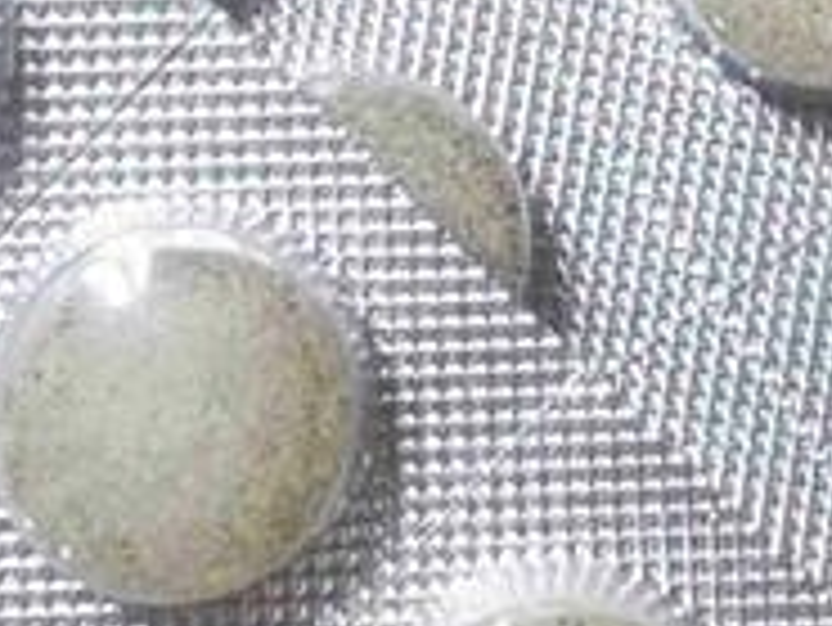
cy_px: -554
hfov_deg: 13.1
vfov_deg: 9.4
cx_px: 805
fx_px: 3584
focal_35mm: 149
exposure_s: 1/60
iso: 64
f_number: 1.8
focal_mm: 2.03
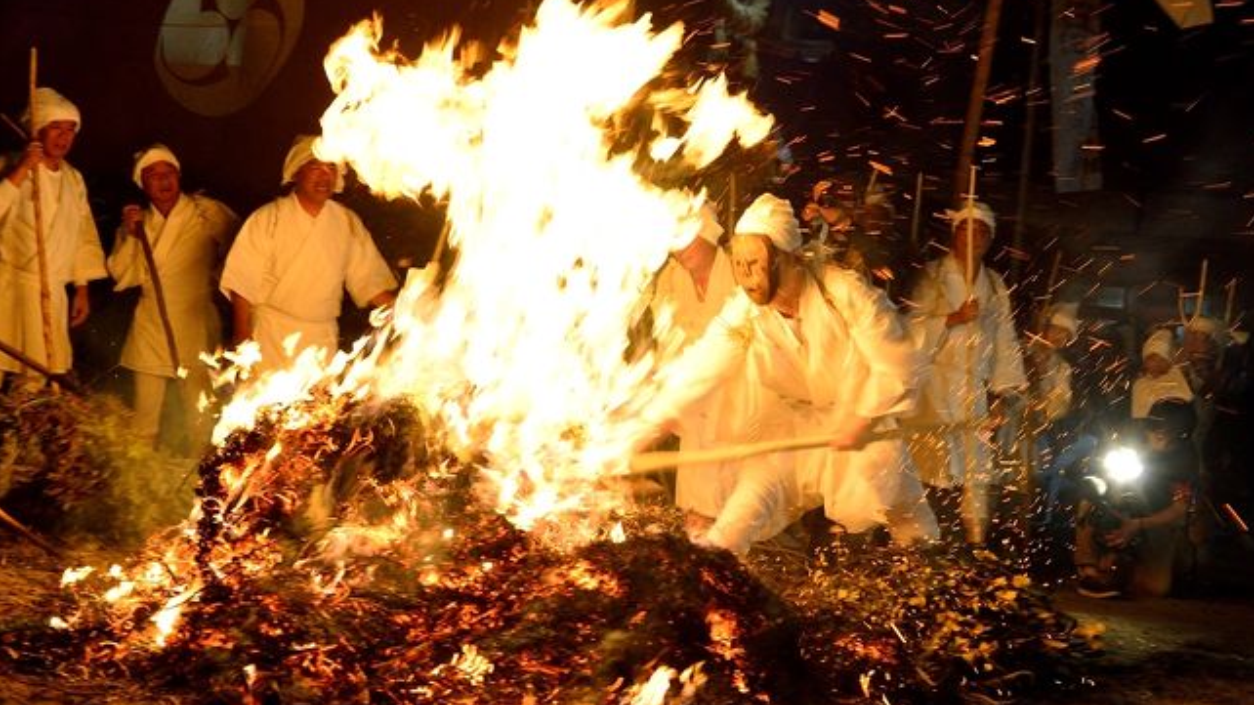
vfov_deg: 32.8
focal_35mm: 36
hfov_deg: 55.3
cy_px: 363
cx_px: 631
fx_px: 1197
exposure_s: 1/60
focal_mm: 34
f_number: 6.7
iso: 3600
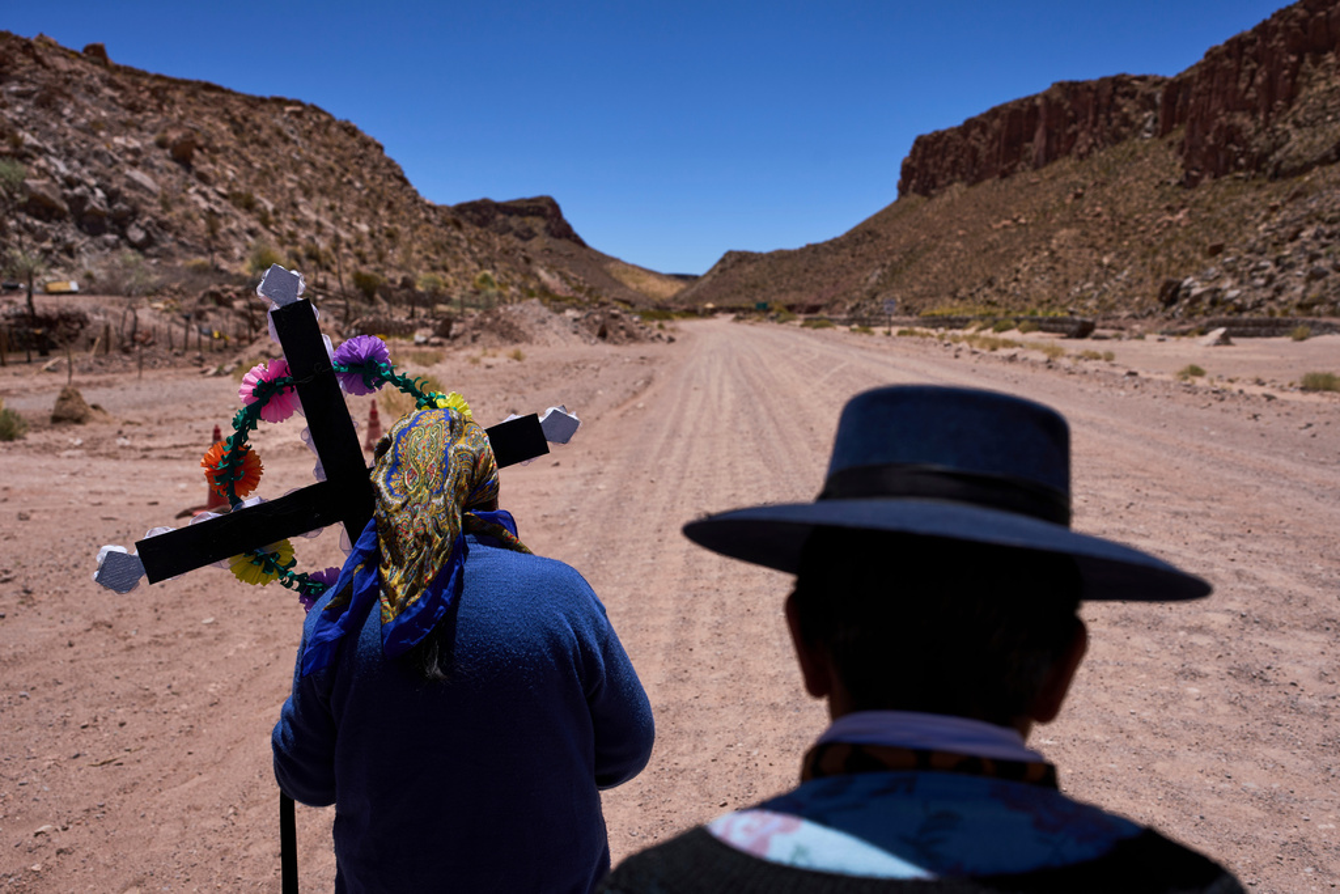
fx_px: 1303
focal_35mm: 35
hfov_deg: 54.4
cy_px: 447
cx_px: 670
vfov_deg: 37.9
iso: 50
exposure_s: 1/1250
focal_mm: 35
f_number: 5
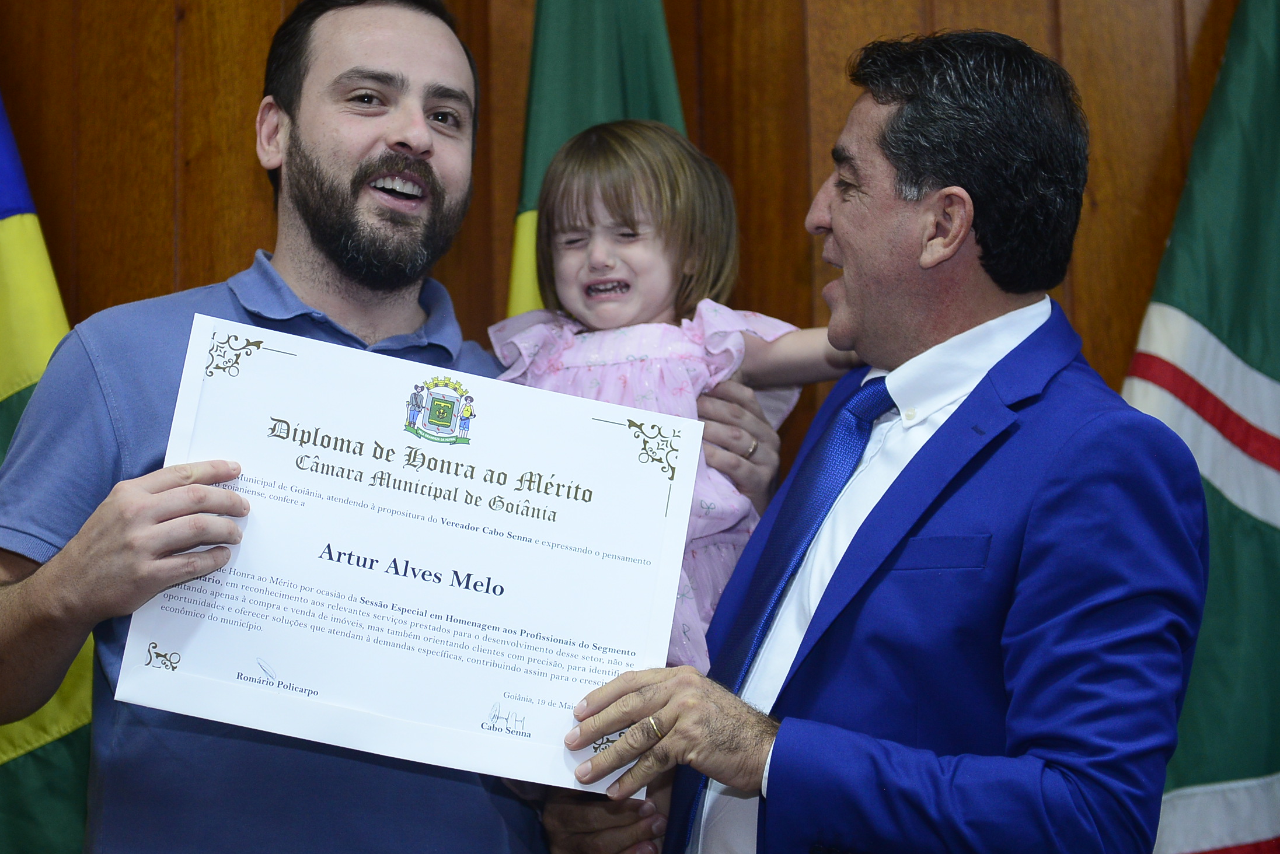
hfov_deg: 21.2
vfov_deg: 14.3
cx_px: 481
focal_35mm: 96
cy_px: 395
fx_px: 3415
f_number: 4
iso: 1600
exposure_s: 1/125
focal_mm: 70
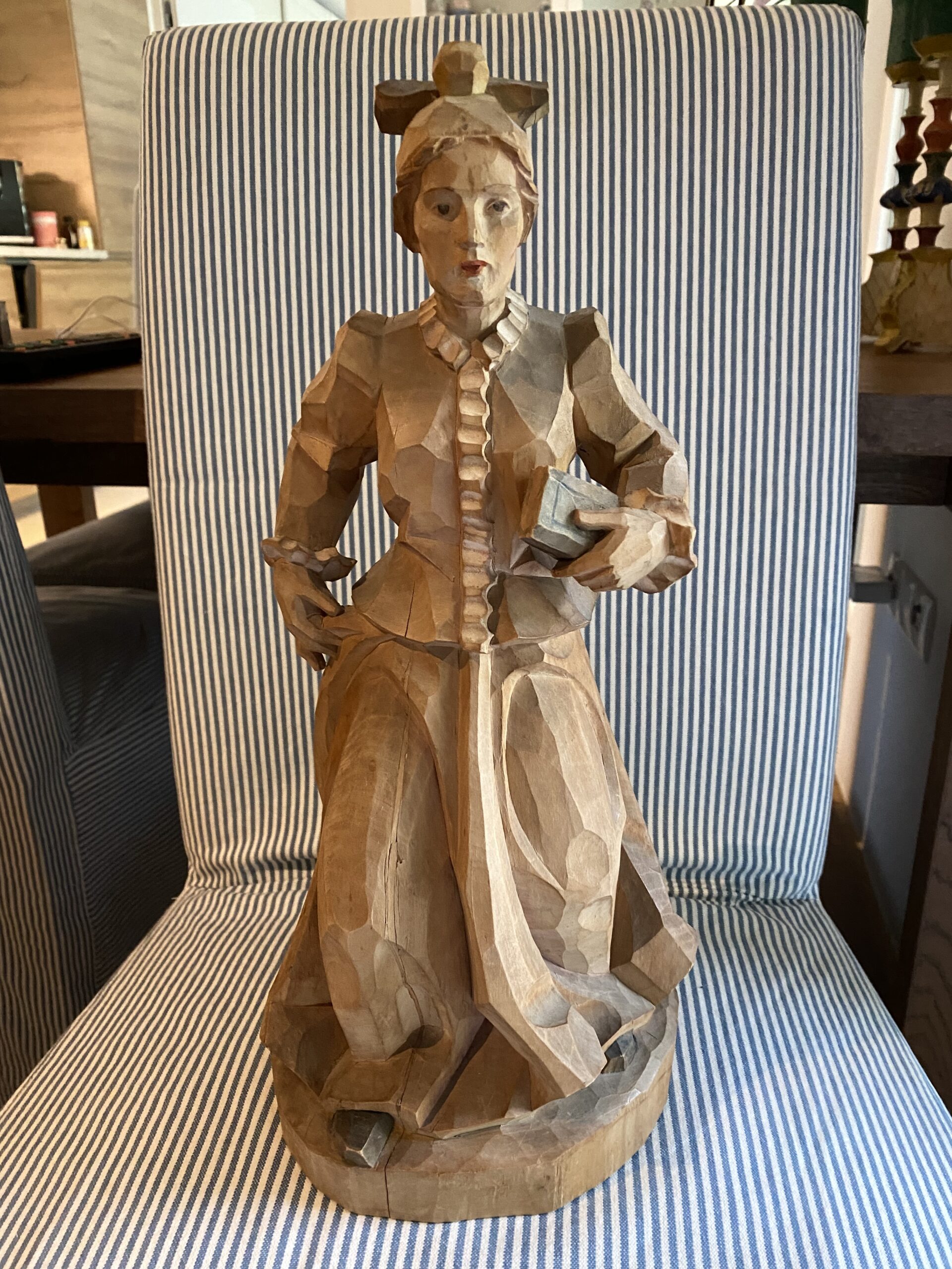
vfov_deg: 67.3
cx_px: 476
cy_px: 634
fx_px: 953
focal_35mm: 26
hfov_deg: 53.1
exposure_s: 1/30
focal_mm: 4.25
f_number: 1.8
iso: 640
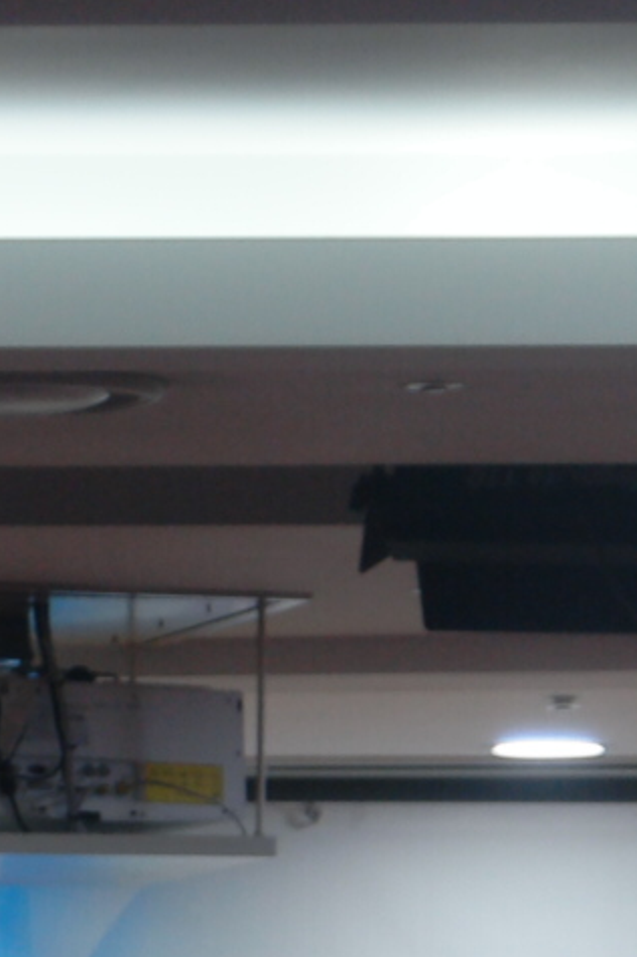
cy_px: 1574
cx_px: 312
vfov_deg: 7.2
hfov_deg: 4.9
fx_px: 7495
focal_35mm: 282
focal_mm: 27
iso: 200
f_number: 4.5
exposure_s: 1/100
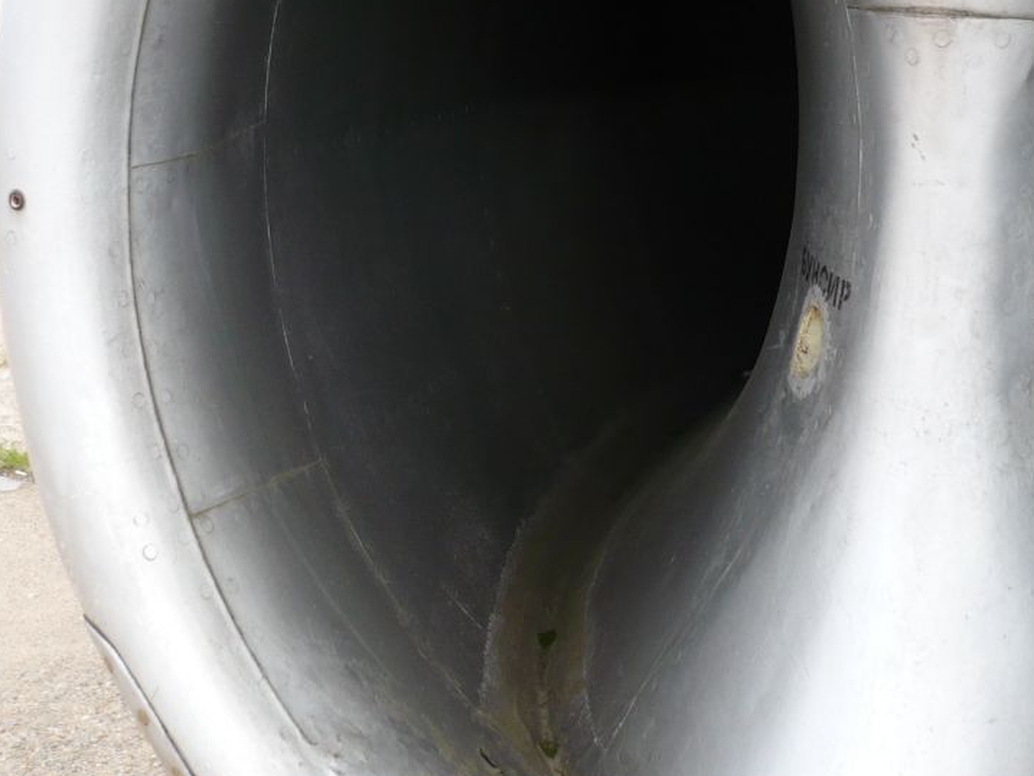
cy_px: 287
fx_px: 1494
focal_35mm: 50
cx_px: 593
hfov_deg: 38.1
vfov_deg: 29.0
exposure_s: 1/250
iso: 100
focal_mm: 5.8
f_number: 2.8
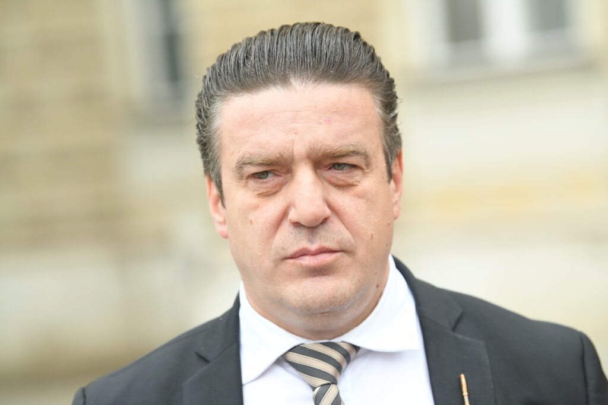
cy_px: 202
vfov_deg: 8.6
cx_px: 304
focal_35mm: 160
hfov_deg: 12.8
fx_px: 2702
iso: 200
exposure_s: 1/320
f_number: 4
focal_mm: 160
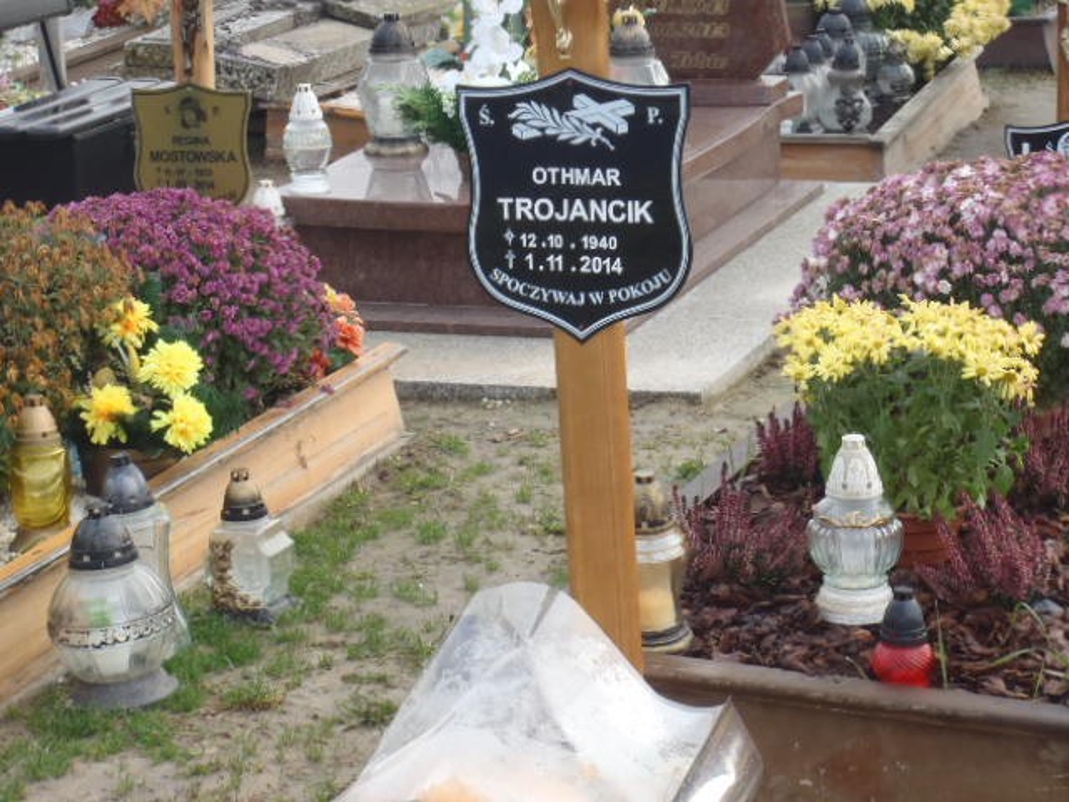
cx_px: 534
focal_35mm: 102
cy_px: 401
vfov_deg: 14.5
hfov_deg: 19.3
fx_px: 3150
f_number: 5.1
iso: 160
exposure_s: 1/100
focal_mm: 18.2
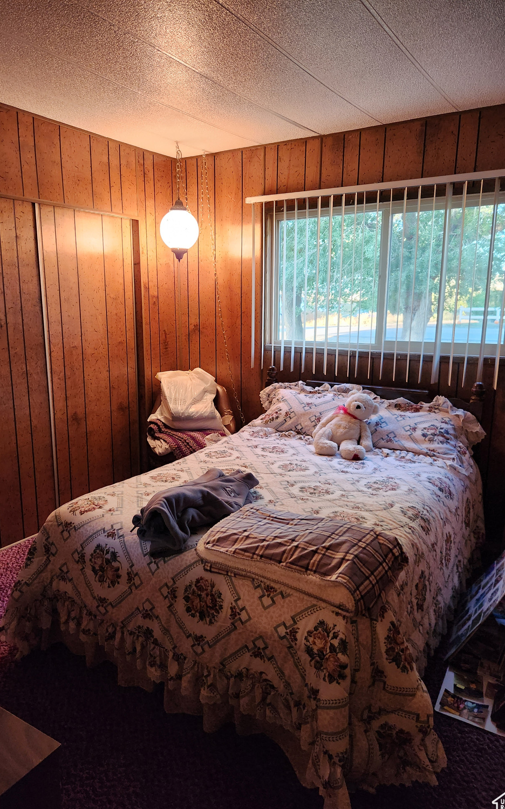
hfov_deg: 49.2
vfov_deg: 72.5
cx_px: 221
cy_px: 414
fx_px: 551
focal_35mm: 25
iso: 500
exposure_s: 1/120
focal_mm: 5.4
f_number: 1.8
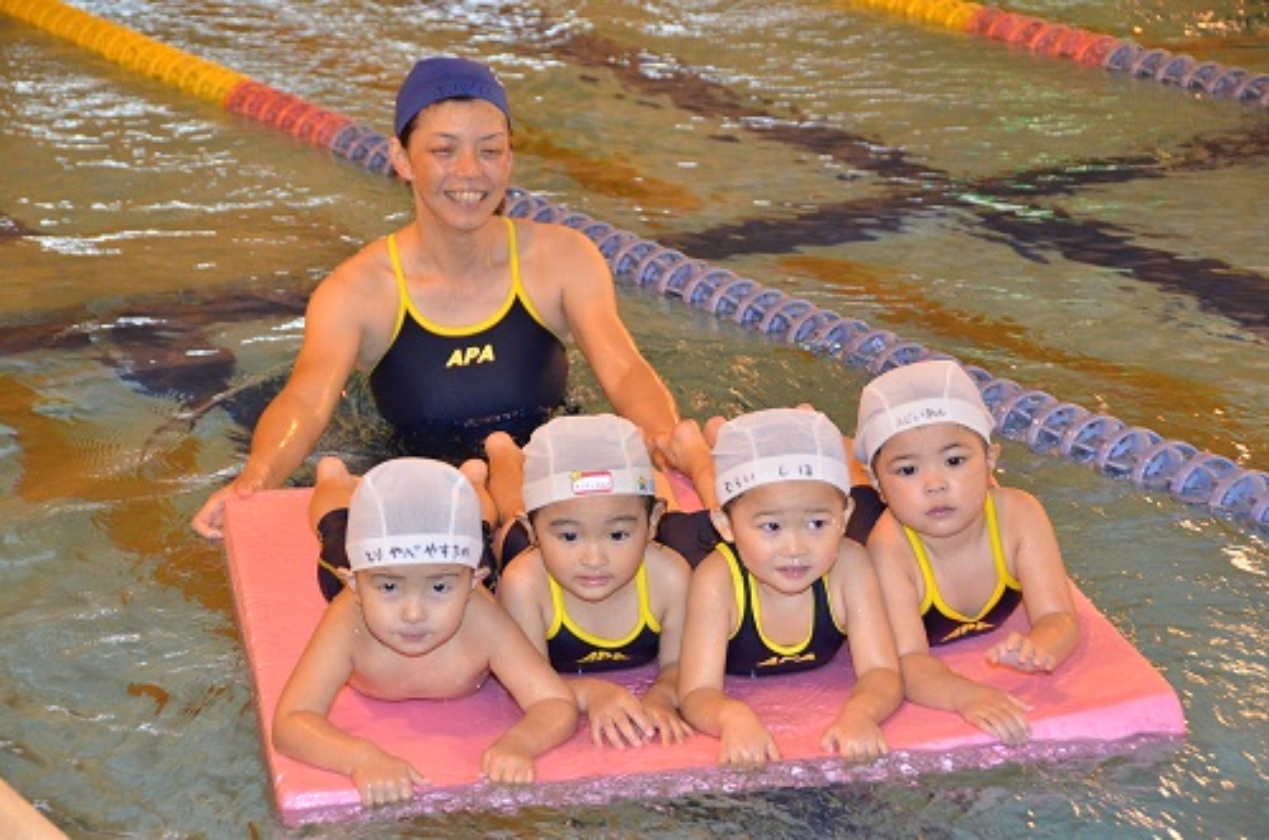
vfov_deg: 13.0
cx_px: 634
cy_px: 420
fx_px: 3693
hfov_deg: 19.5
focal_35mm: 105
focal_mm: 70
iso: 1000
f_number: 6.3
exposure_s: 1/80
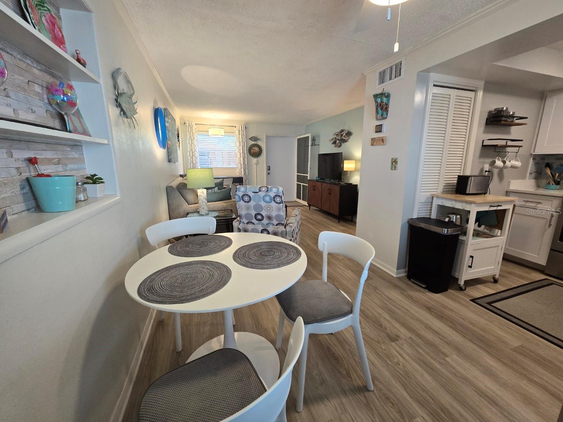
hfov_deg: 106.2
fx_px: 211
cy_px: 211
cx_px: 282
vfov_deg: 89.9
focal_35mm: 13
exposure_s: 1/60
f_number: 2.2
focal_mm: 2.2
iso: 200
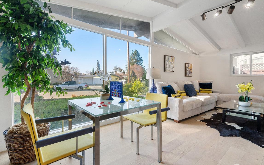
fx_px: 122
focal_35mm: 17
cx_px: 131
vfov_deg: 68.0
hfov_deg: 94.4
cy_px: 82
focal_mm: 16
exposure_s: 1/160
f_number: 9
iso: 2000
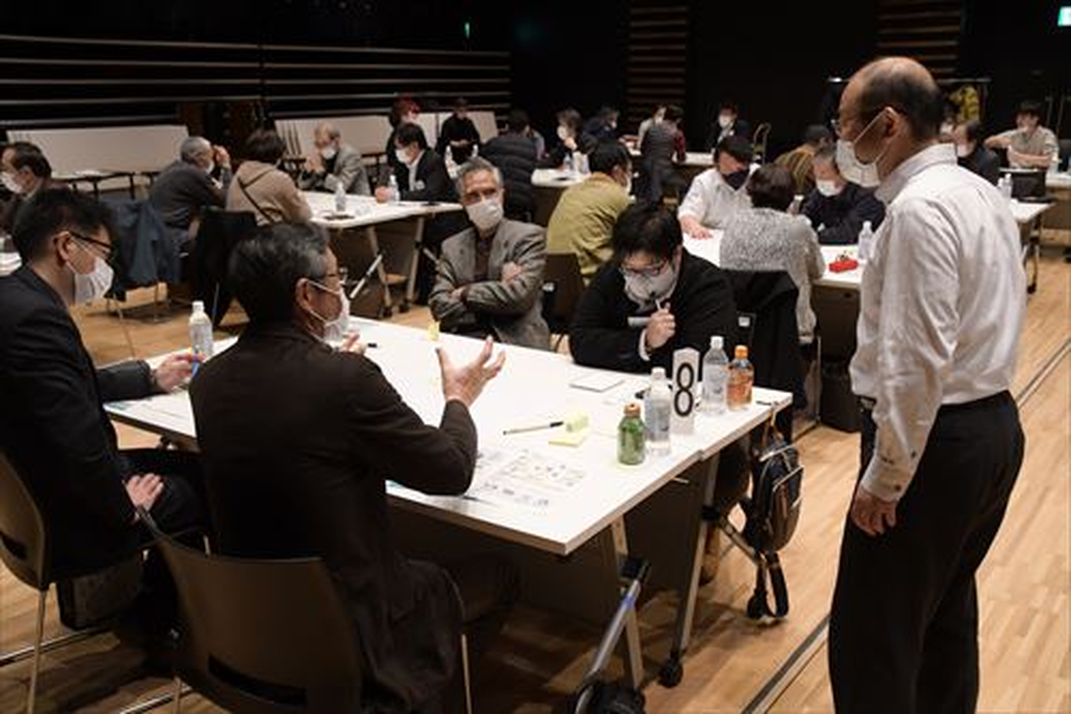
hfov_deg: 57.2
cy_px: 357
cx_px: 536
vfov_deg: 39.9
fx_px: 981
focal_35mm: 33
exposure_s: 1/160
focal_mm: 22
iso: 1600
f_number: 3.5
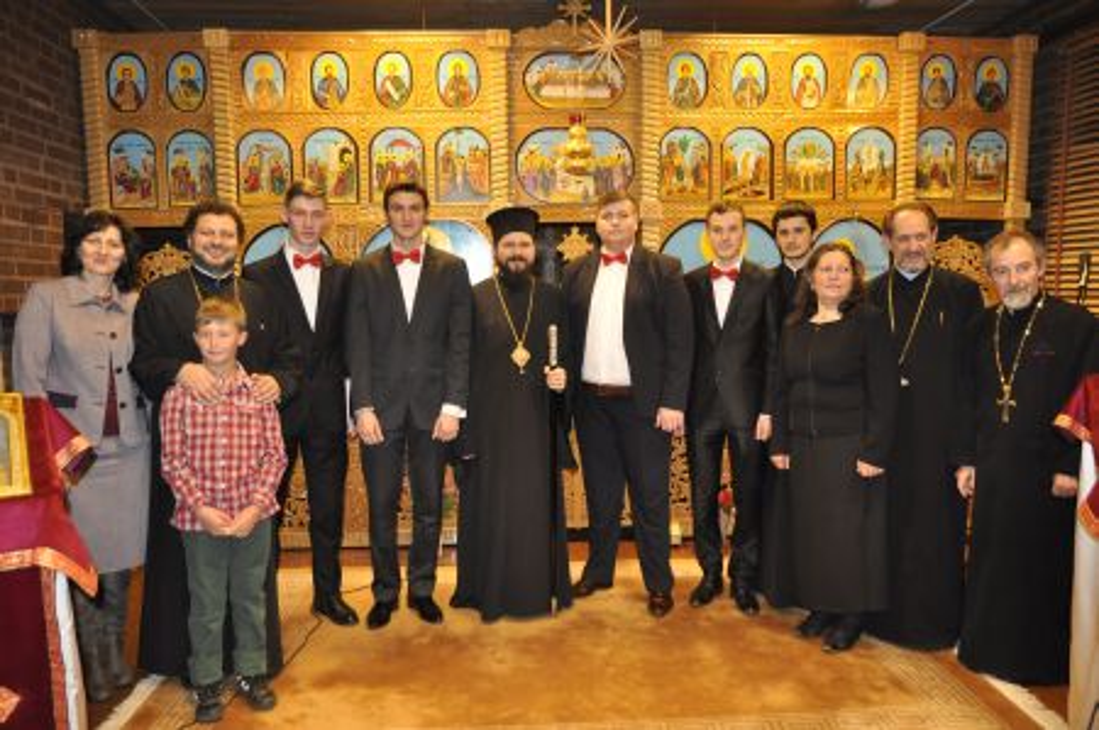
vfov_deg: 47.8
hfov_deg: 67.4
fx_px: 823
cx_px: 550
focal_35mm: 27
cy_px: 365
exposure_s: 1/60
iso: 800
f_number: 3.8
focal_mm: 18
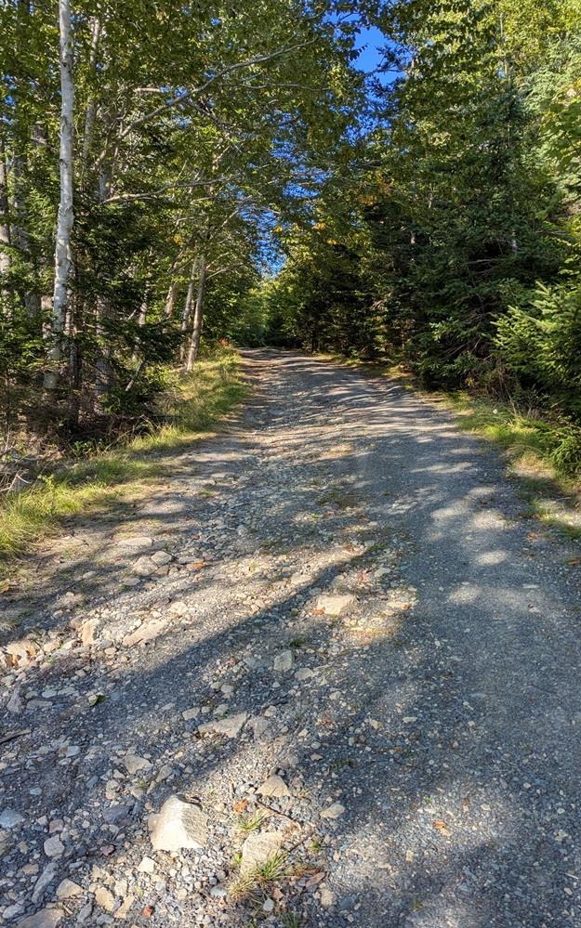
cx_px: 342
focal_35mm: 26
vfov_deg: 70.4
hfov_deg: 47.4
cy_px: 460
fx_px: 658
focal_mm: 6.81
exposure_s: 1/654
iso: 38
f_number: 1.85
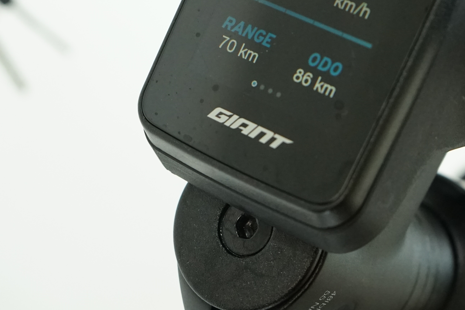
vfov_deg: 12.2
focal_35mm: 111
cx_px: 248
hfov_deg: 18.4
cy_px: 13
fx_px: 1434
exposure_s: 1/200
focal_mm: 48
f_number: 5.6
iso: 2500
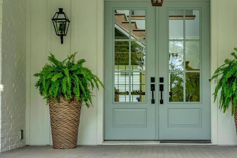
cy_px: 60
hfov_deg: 28.7
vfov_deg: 19.4
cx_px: 155
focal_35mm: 70
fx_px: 461
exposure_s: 1/60
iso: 320
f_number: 7.1
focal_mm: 35
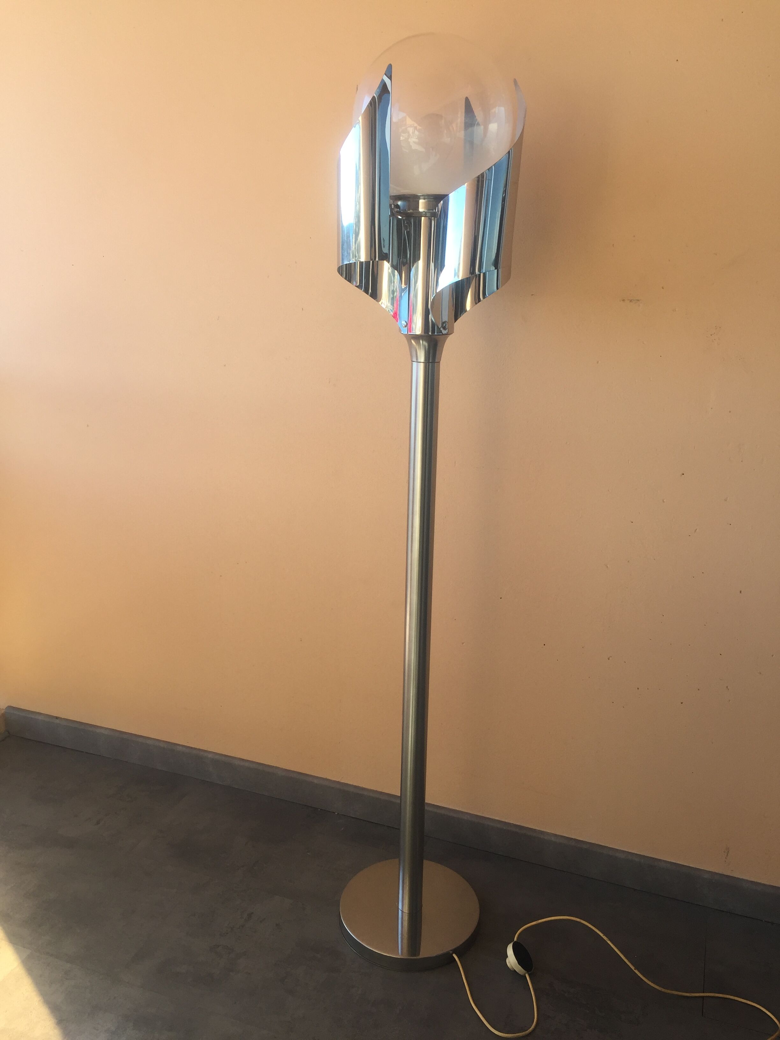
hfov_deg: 48.2
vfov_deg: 61.7
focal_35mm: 29
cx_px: 390
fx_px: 871
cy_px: 520
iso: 32
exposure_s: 1/304
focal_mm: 4.15
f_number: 2.2
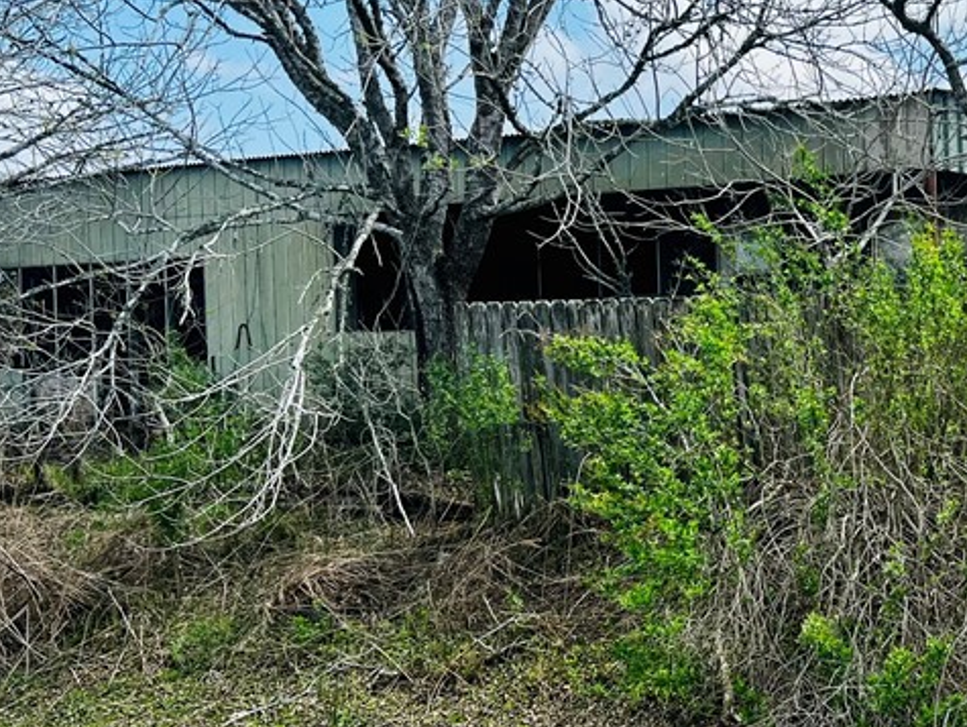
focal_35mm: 56
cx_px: 824
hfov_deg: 33.0
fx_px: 1566
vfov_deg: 26.1
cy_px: 342
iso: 50
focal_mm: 5.7
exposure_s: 1/3257
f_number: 1.5
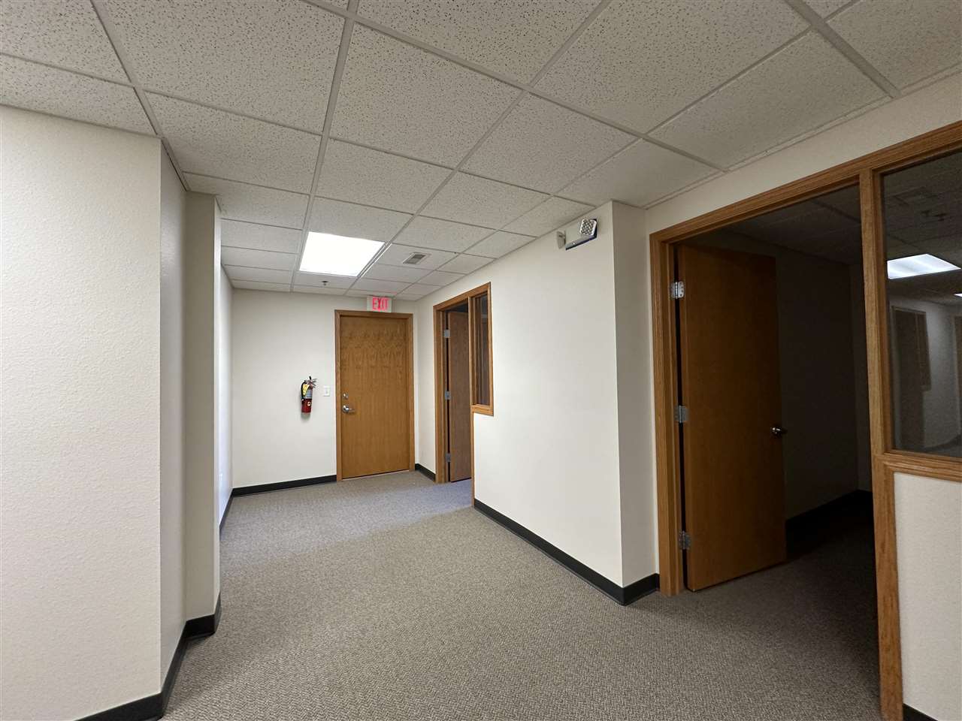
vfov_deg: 85.7
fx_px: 389
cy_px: 360
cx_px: 481
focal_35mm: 14
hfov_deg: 102.1
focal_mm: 2.22
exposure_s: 1/101
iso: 250
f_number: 2.2
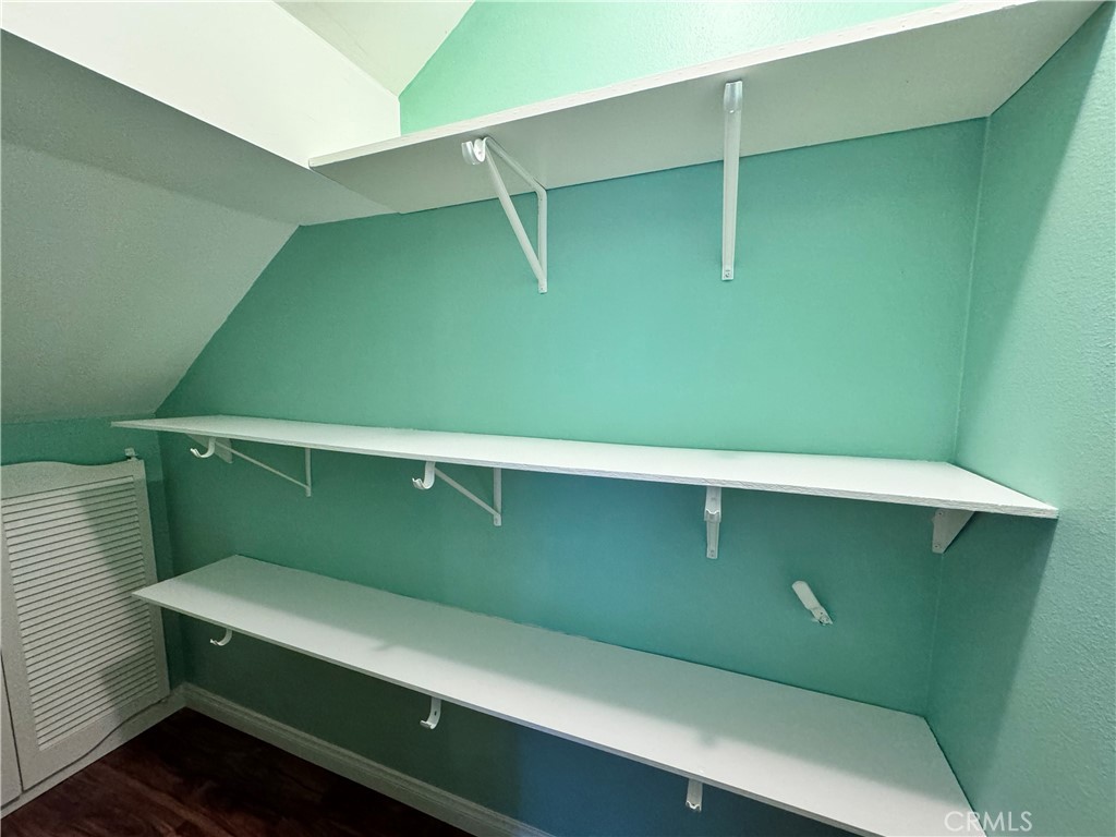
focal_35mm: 14
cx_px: 558
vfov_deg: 85.7
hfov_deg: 102.1
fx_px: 451
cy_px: 418
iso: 500
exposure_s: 1/60
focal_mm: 2.22
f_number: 2.2
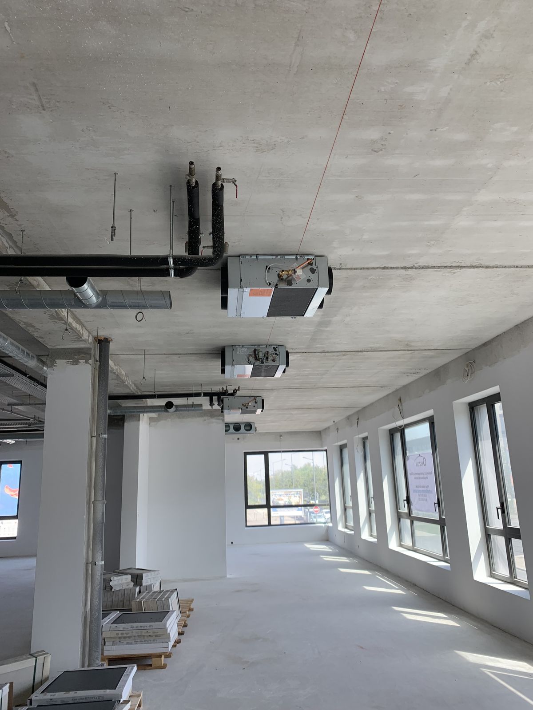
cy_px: 355
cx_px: 266
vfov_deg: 67.3
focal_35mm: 26
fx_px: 534
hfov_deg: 53.1
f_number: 1.8
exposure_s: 1/177
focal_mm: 4.25
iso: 25
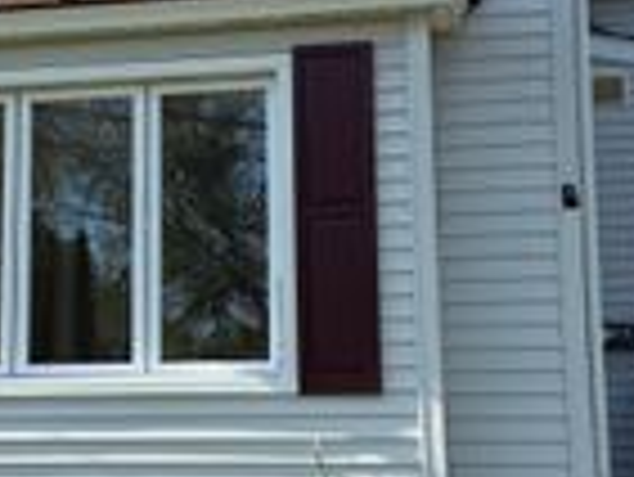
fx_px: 1558
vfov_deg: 17.4
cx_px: 135
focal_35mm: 85
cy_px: 173
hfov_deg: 22.7
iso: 80
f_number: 1.78
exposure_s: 1/2370
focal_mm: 6.76
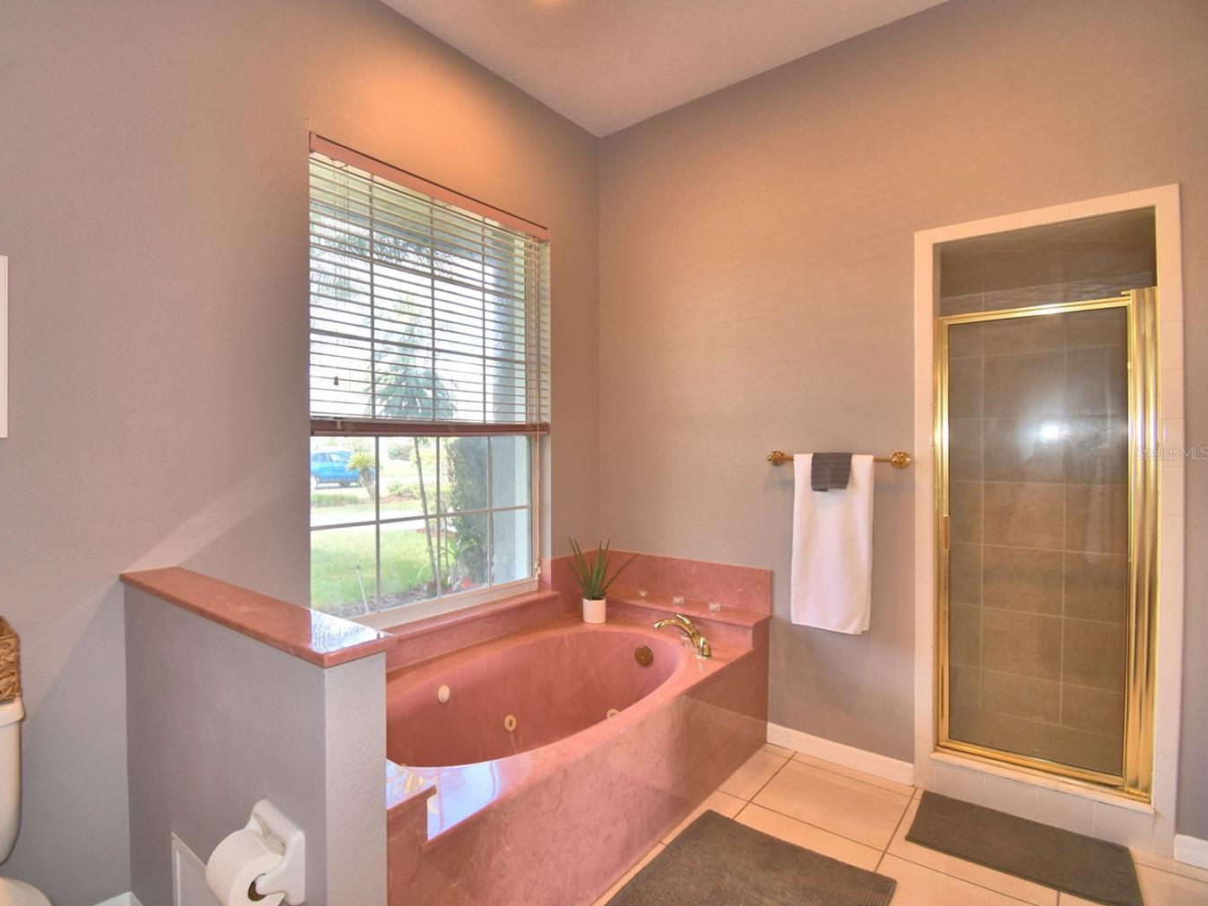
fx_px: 593
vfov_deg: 74.7
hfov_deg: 90.2
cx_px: 501
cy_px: 453
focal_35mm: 17
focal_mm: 10
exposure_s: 1/60
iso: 200
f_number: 4.5
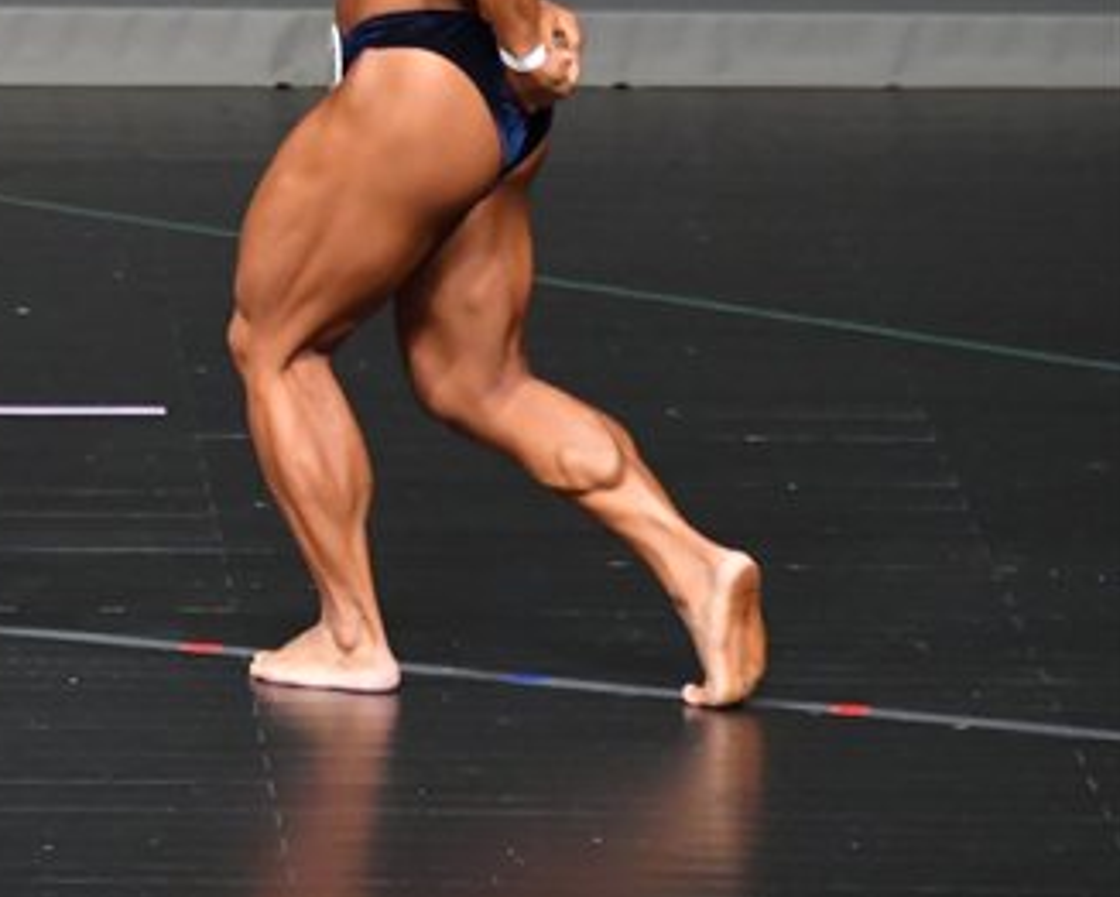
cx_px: -204
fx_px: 23217
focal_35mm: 700
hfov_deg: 2.8
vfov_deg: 2.2
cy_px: 51
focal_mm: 210
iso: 5000
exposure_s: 1/400
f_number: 5.6
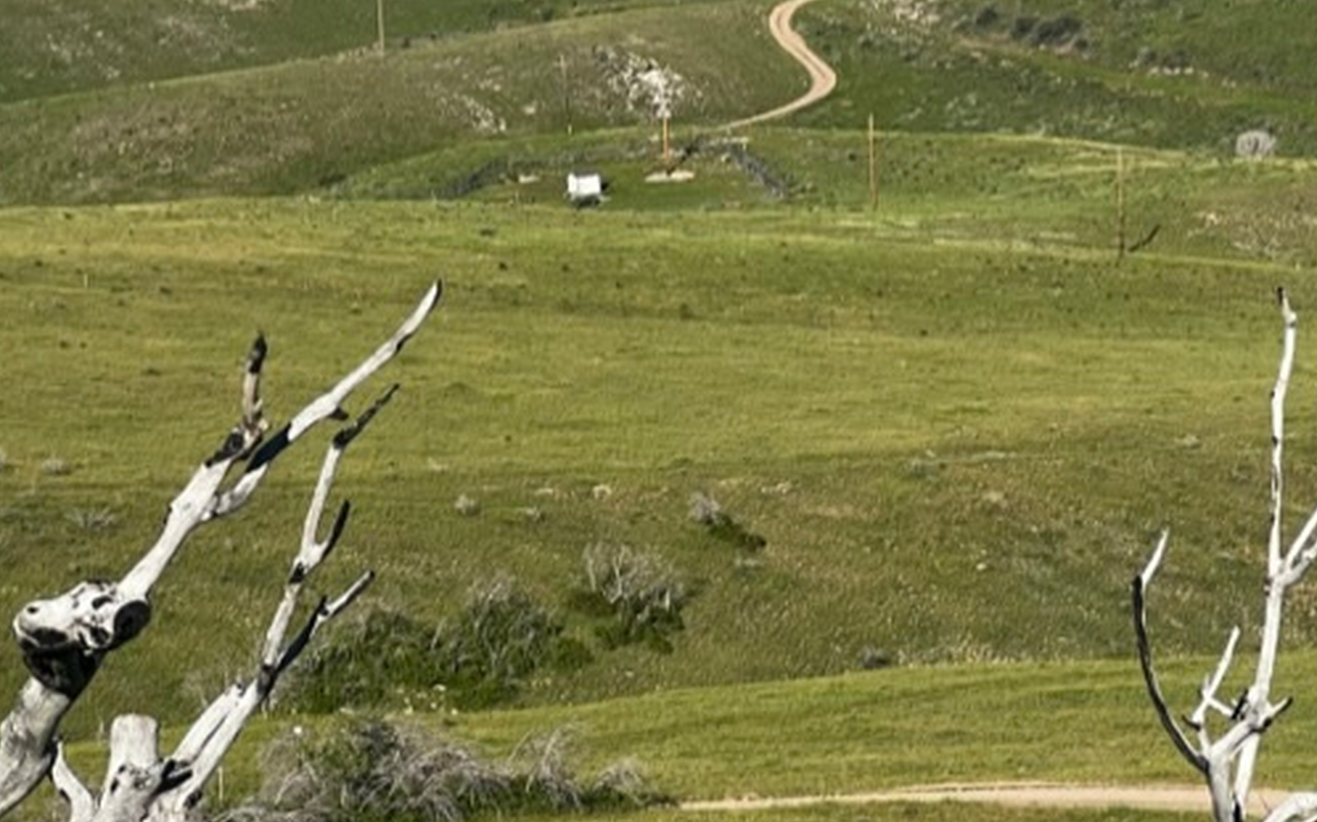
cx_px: 1314
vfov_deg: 7.8
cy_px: 163
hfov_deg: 12.3
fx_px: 6029
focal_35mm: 168
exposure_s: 1/708
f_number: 2.8
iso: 32
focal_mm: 9
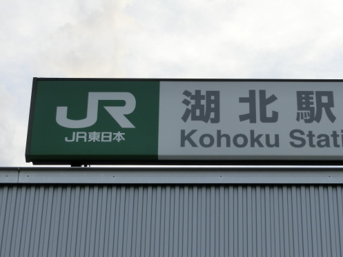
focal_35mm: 103
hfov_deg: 19.0
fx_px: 1021
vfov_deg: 14.4
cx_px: 215
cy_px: 119
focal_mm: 14.3
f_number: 5.4
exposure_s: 1/125
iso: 100
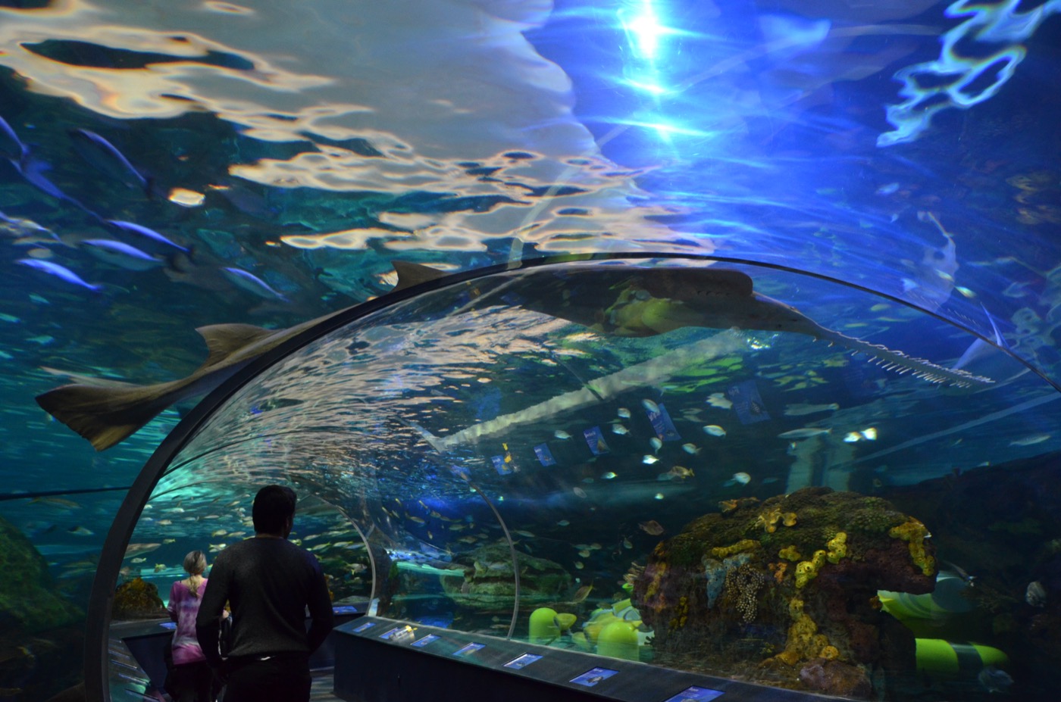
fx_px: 1191
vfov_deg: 32.9
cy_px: 351
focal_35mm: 40
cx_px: 530
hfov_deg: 48.0
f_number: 4
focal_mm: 27
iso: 1250
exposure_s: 1/30
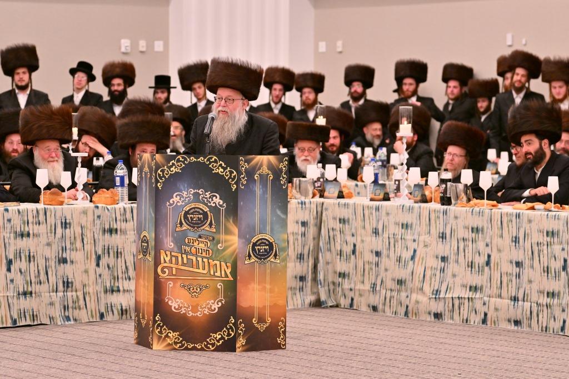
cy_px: 190
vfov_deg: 10.6
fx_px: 2038
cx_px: 284
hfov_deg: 15.9
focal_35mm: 129
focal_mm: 86
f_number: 2.8
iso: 400
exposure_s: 1/160
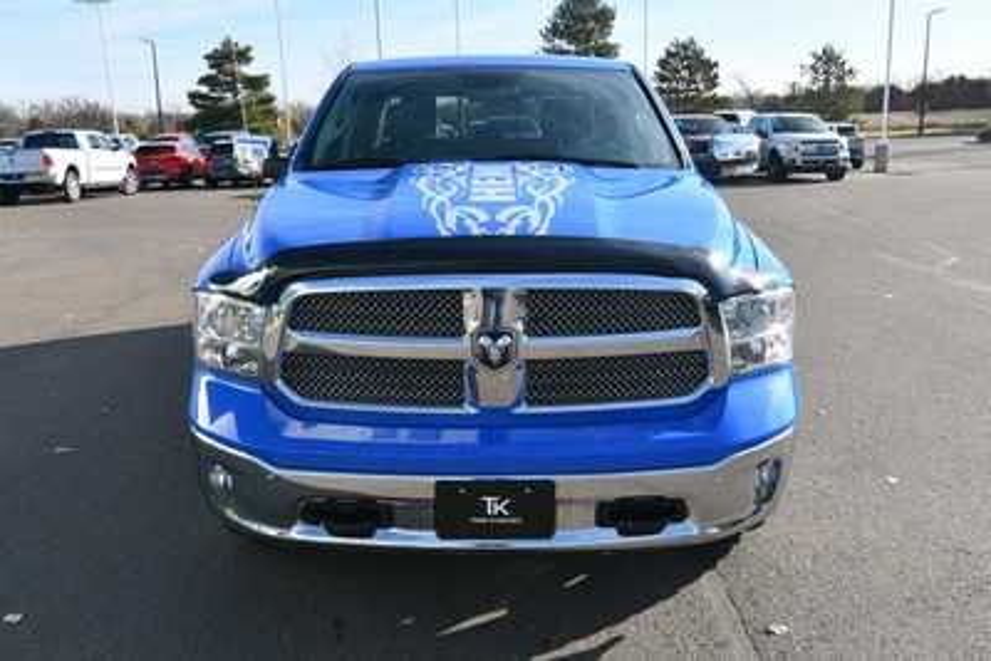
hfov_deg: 61.9
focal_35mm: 30
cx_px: 496
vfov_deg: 43.6
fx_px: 826
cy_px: 330
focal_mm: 20
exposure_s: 1/250
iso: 125
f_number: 8
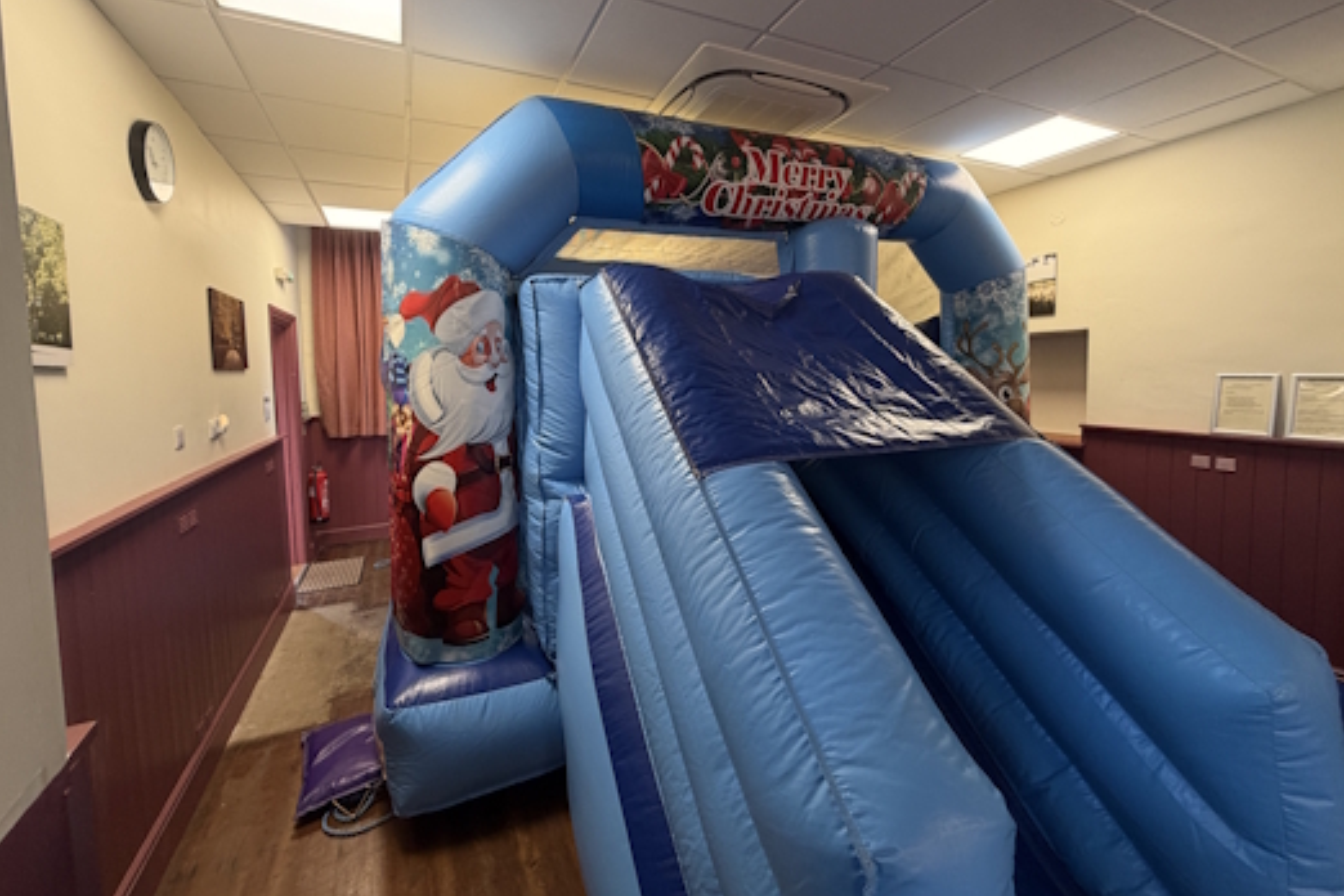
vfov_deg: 77.0
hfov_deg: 100.4
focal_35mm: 15
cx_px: 654
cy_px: 397
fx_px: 560
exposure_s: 1/50
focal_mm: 2.22
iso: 200
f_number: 2.2
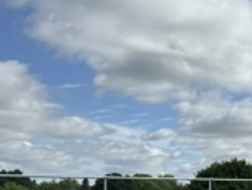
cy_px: 177
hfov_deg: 25.7
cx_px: 332
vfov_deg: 22.4
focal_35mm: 64
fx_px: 467
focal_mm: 6.76
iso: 125
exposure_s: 1/3279
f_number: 1.78
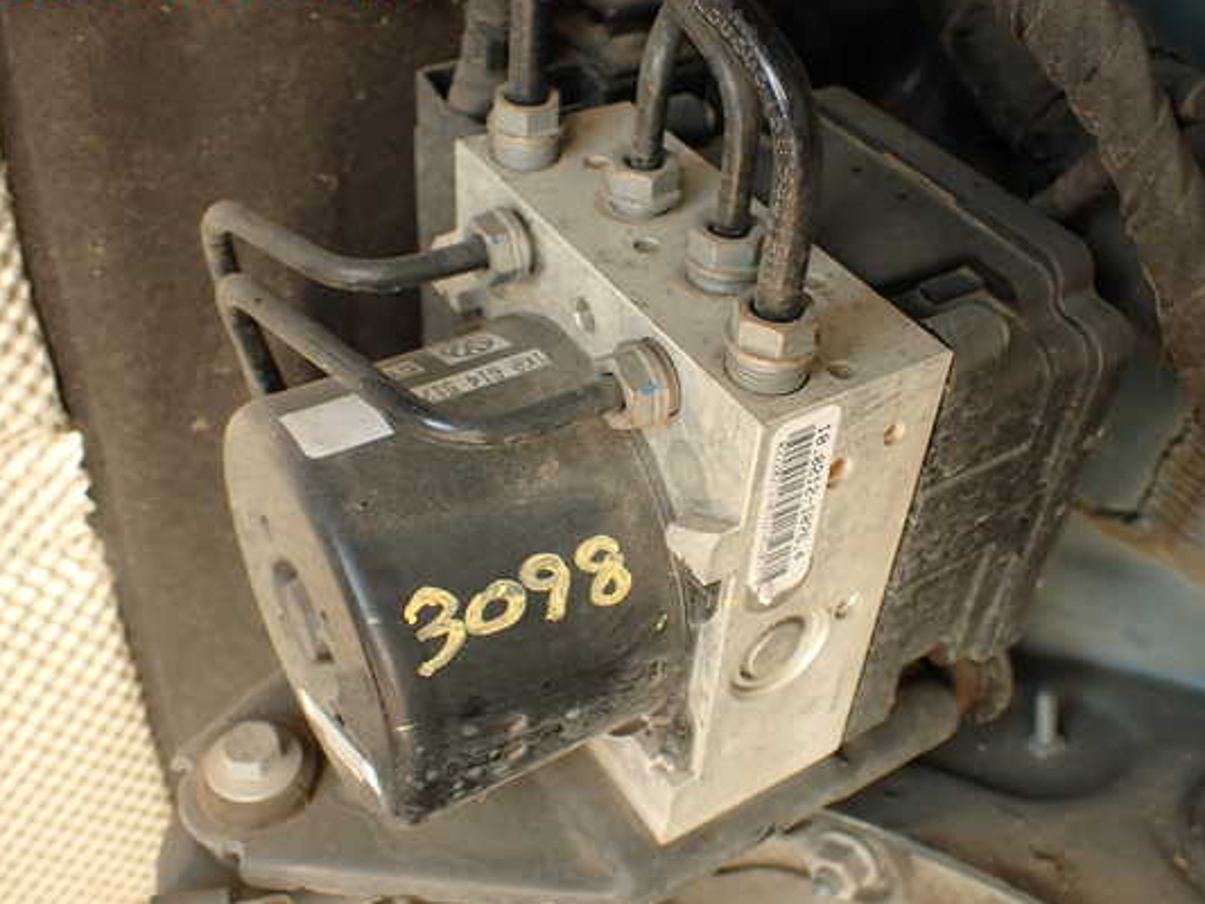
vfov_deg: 39.7
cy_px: 463
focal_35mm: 36
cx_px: 658
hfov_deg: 51.3
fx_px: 1253
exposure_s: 1/60
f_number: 2.4
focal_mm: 5.79
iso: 100
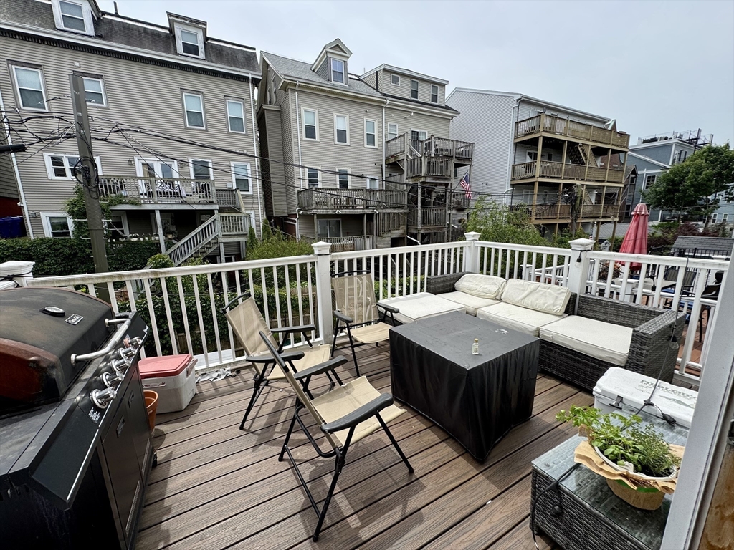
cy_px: 275
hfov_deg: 102.1
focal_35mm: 14
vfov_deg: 85.7
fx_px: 297
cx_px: 367
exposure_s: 1/1110
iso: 50
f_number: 2.2
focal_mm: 2.22
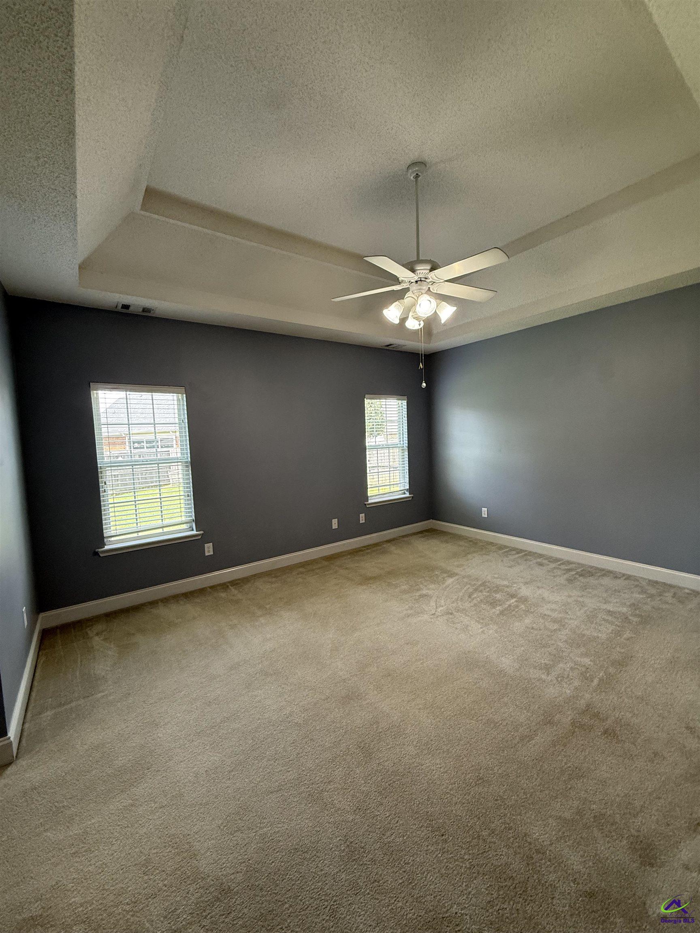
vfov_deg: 102.1
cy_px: 466
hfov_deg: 85.7
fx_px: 377
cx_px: 350
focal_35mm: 14
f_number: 2.2
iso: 320
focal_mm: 2.22
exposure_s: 1/120
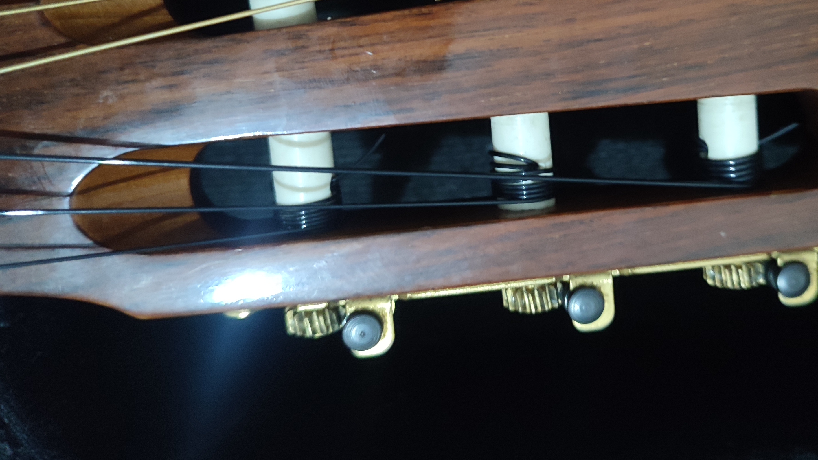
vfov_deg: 31.1
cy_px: 89
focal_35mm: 37
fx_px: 803
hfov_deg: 53.2
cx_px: 528
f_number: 1.89
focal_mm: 5.89
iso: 2061
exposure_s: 1/14
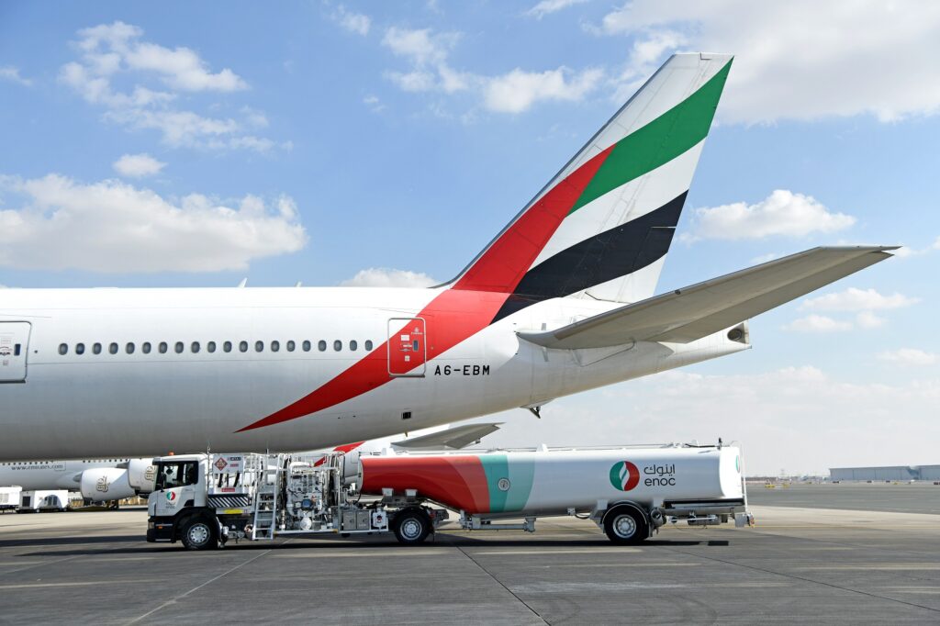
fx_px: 1044
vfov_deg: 33.4
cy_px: 313
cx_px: 470
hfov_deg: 48.5
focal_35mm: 40
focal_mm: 40
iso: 100
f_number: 4.5
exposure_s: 1/800
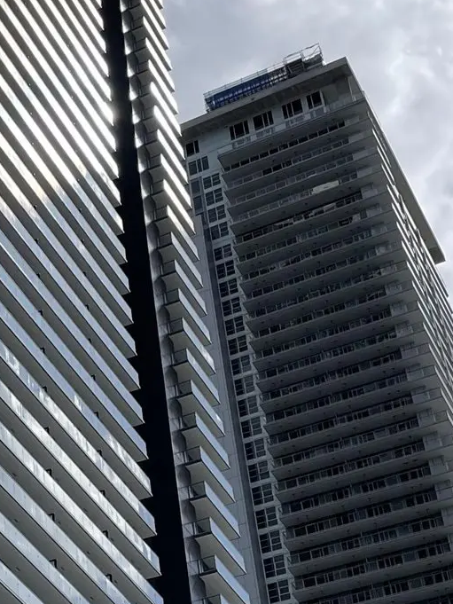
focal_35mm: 88
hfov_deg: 16.0
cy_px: 352
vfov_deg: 22.2
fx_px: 1535
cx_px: -123
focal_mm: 4.2
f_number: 1.6
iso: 32
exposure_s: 1/7299
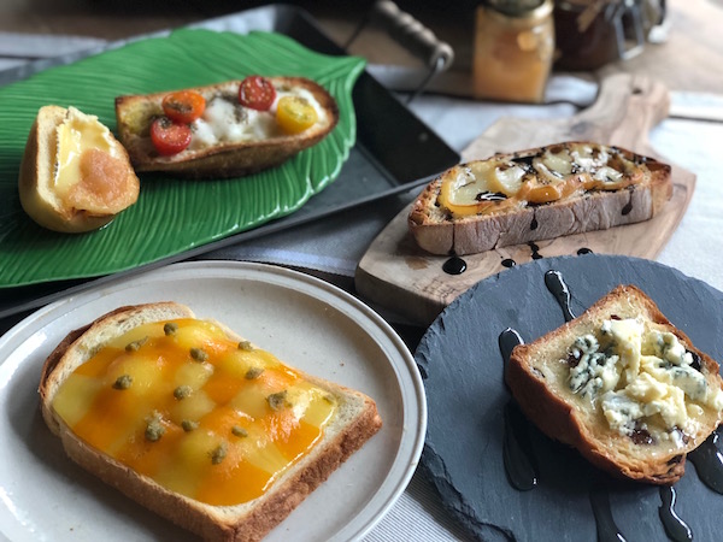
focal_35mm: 57
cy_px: 271
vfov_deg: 25.7
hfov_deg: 33.8
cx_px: 362
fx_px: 1191
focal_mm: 6.6
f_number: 2.8
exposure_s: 1/50
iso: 320
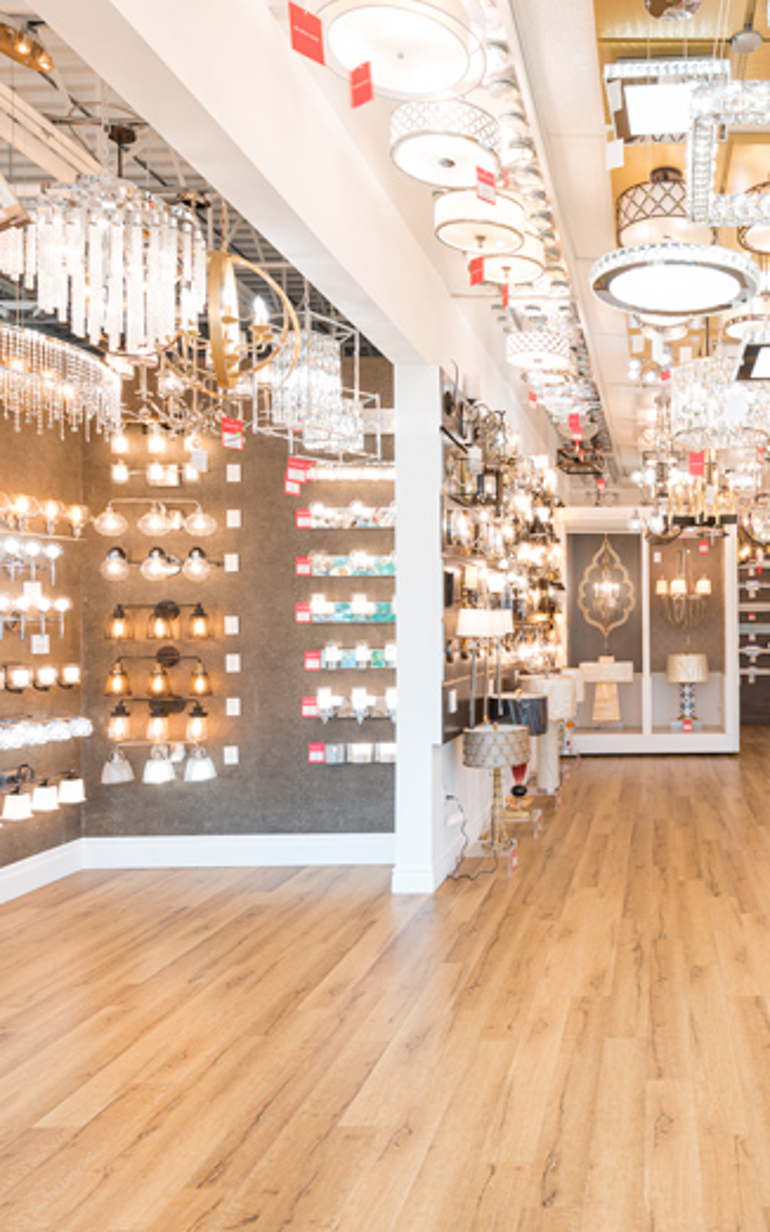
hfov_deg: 45.8
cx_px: 652
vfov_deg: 72.6
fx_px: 840
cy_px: 628
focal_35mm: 25
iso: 64
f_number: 11
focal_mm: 16
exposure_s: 1/3
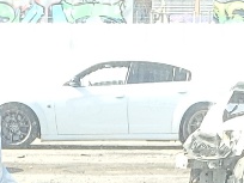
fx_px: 1438
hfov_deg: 9.7
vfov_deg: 6.7
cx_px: 152
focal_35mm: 204
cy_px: 532
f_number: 1.5
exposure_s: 1/152
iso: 50
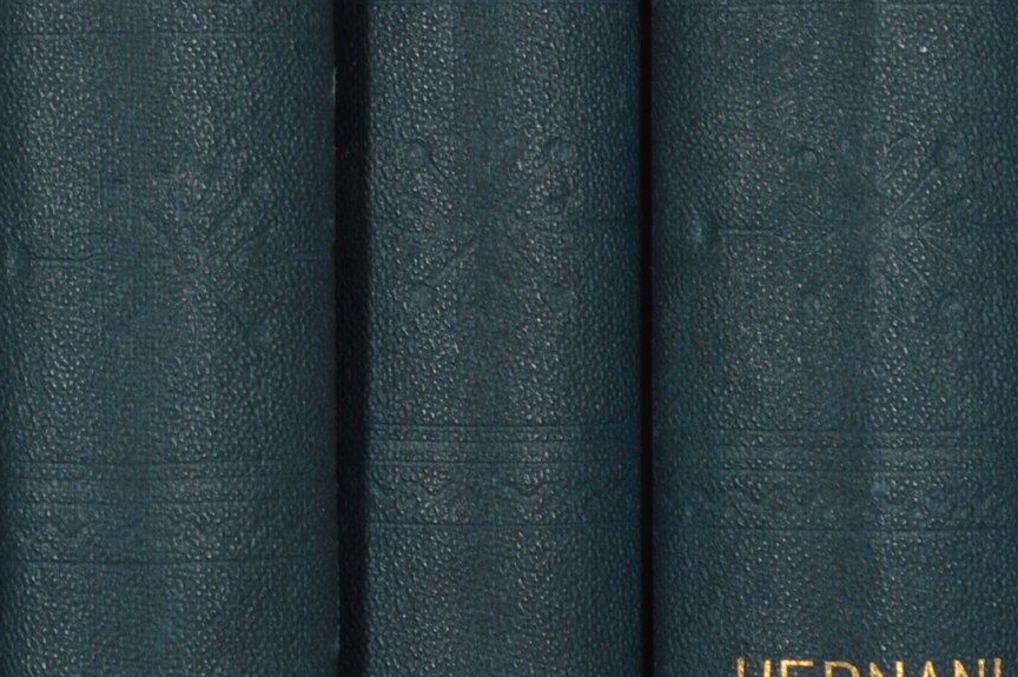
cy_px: 190
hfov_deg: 11.1
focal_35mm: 183
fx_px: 5164
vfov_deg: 7.5
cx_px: -74
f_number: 11
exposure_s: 1/125
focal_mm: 35
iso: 100
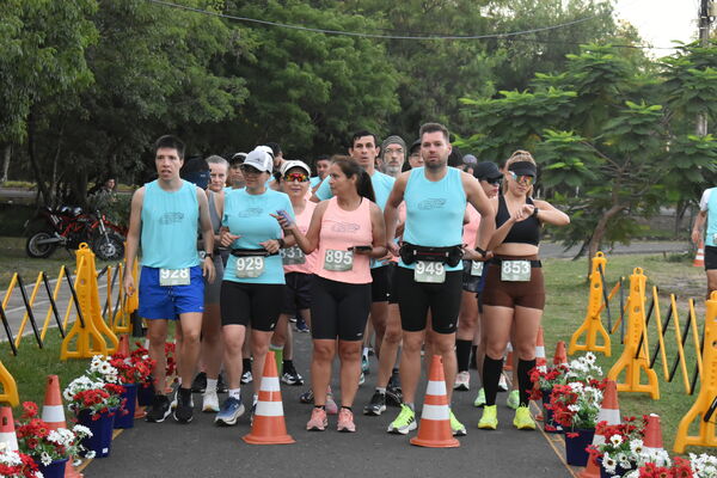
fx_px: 1643
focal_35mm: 82
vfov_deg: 16.6
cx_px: 358
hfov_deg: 24.6
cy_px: 239
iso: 3200
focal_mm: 55
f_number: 5.6
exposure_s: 1/400
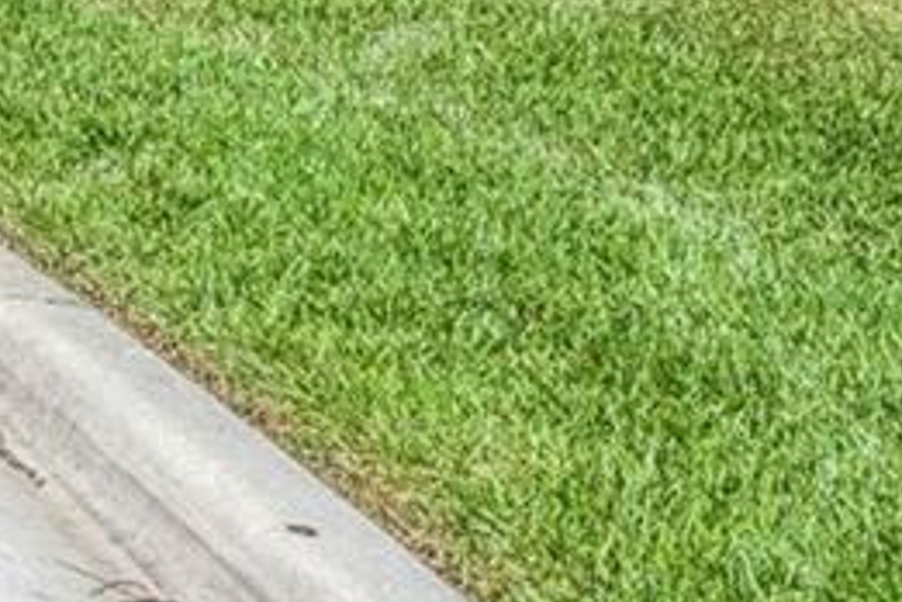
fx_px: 2455
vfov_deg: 12.6
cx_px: -1721
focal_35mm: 98
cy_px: -503
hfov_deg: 11.9
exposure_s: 1/800
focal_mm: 16
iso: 250
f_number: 7.1
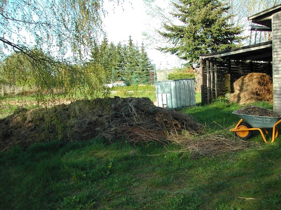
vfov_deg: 37.7
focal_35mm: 38
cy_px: 105
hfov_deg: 49.0
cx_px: 140
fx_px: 308
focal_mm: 8
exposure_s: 1/456
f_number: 2.8
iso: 100
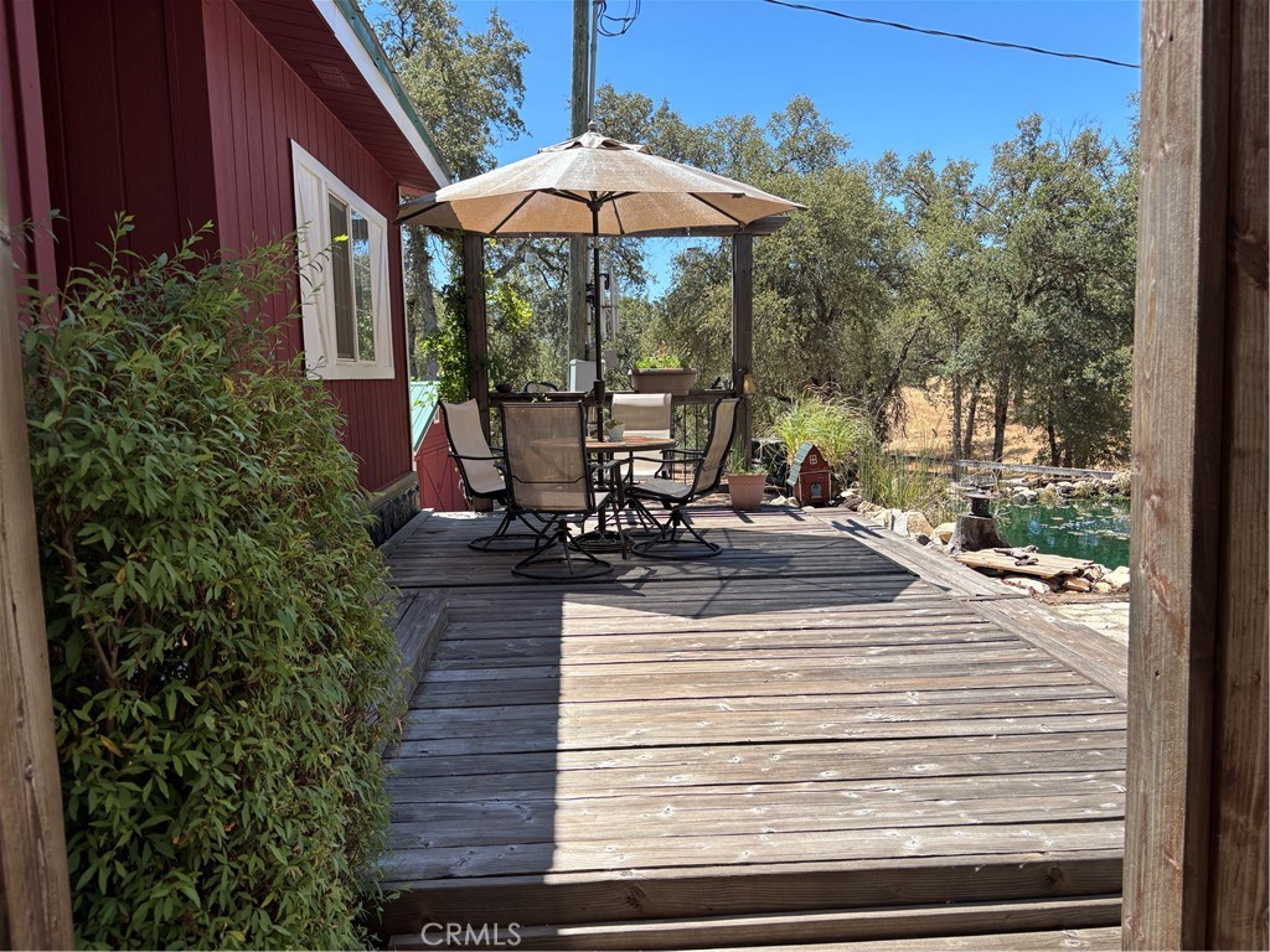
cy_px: 476
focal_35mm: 26
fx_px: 954
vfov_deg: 53.1
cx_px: 635
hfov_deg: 67.3
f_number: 1.6
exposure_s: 1/1399
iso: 50
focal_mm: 5.96
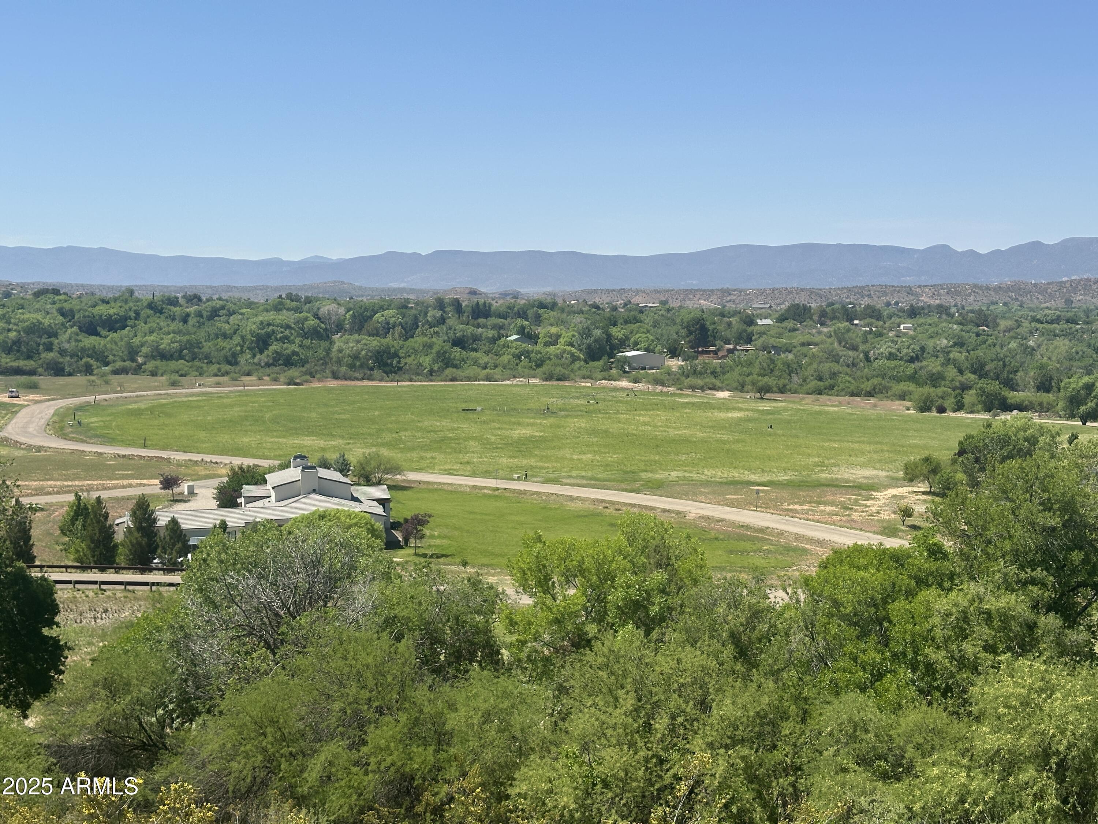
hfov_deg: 39.7
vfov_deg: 30.3
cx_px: 549
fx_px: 1523
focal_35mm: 48
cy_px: 412
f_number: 1.78
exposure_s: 1/4016
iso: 64
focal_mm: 6.86
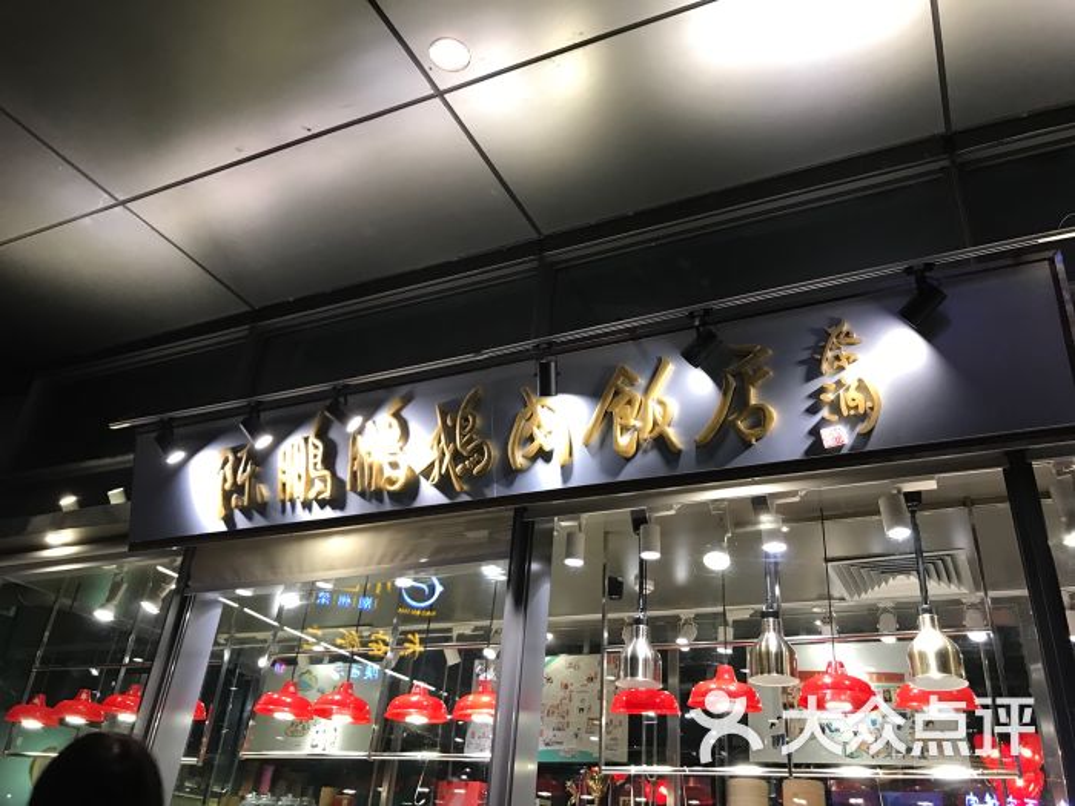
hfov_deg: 63.4
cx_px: 538
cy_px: 403
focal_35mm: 28
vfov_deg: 49.7
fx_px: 870
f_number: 1.8
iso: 40
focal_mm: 3.99
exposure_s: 1/17
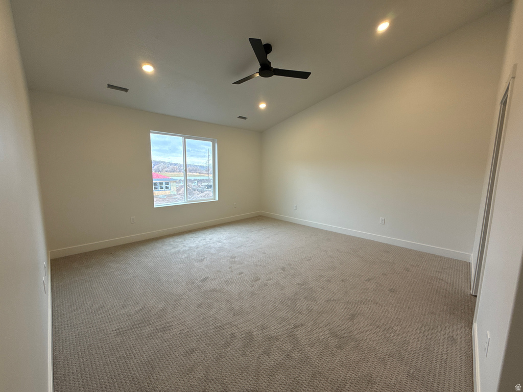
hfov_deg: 102.1
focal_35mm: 14
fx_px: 212
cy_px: 196
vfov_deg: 85.7
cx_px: 262
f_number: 2.2
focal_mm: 2.22
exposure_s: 1/120
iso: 100
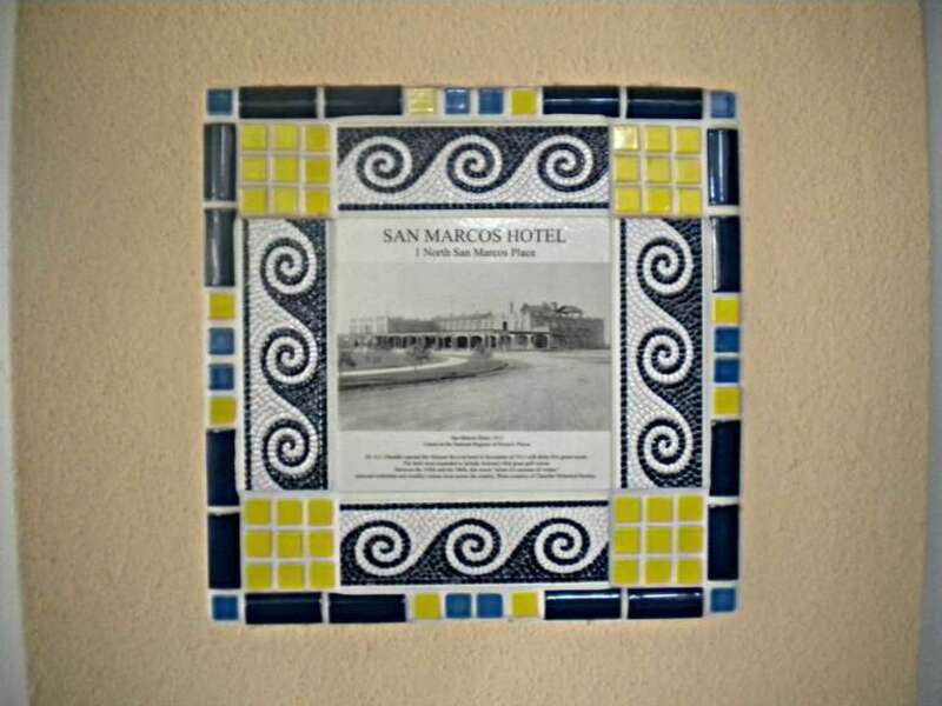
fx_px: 952
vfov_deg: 40.7
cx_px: 471
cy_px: 353
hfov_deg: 52.6
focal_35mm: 35
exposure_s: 1/142
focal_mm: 6.3
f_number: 3.1
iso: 400
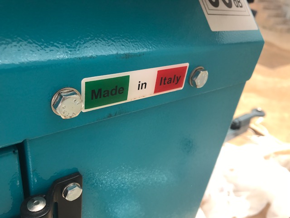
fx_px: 235
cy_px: 109
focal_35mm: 28
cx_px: 145
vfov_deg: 49.7
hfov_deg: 63.4
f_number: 1.8
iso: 20
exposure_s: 1/785
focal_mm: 3.99
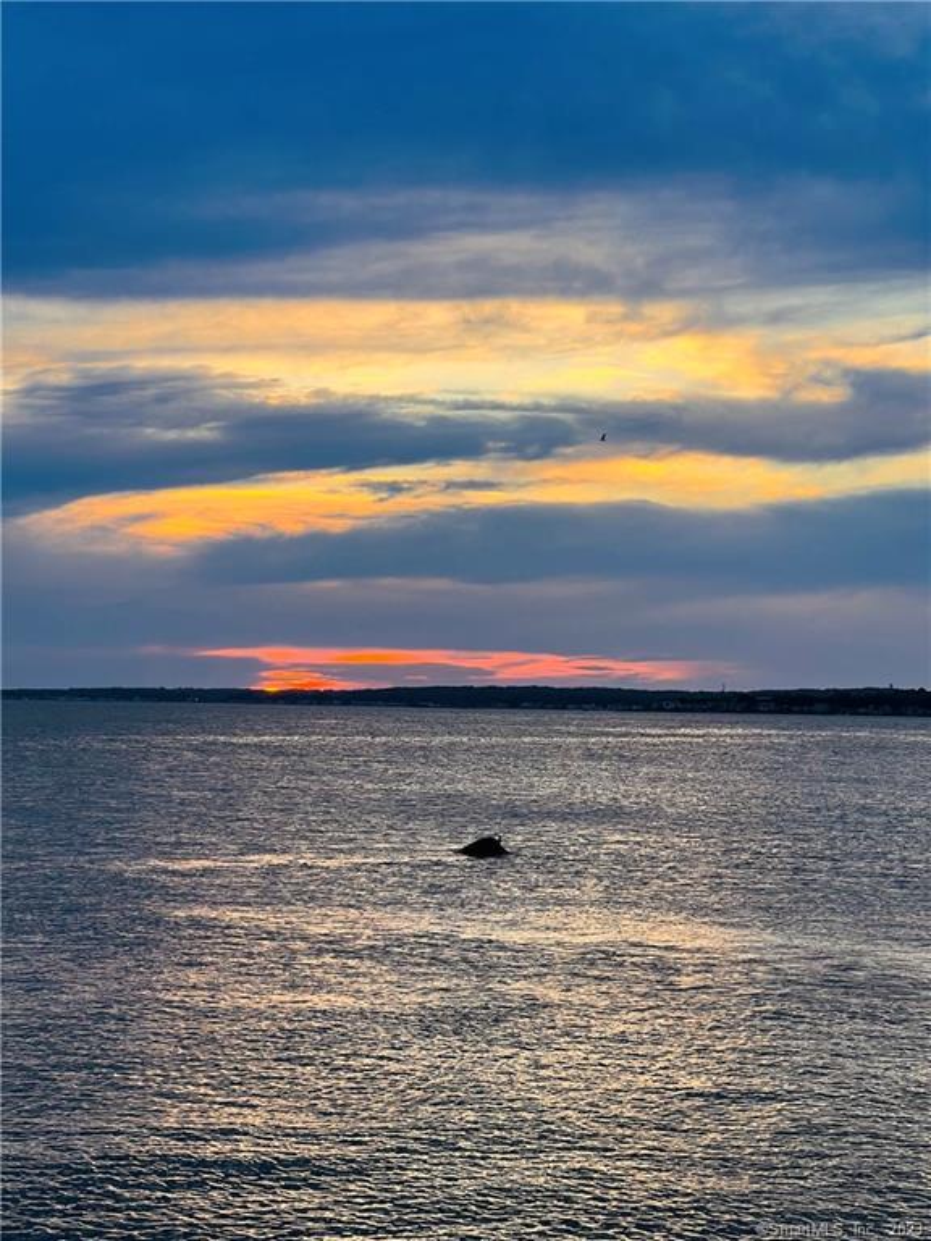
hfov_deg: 19.1
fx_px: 2761
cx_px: 466
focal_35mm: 77
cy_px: 620
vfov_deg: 25.3
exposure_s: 1/99
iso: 64
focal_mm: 9
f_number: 2.8
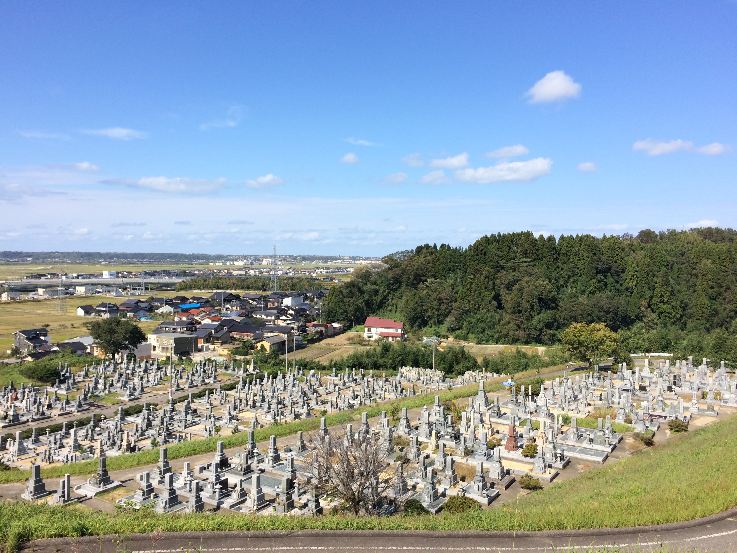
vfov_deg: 48.2
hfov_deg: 61.7
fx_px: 617
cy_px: 276
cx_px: 368
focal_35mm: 29
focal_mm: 4.15
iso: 32
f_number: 2.2
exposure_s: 1/1642
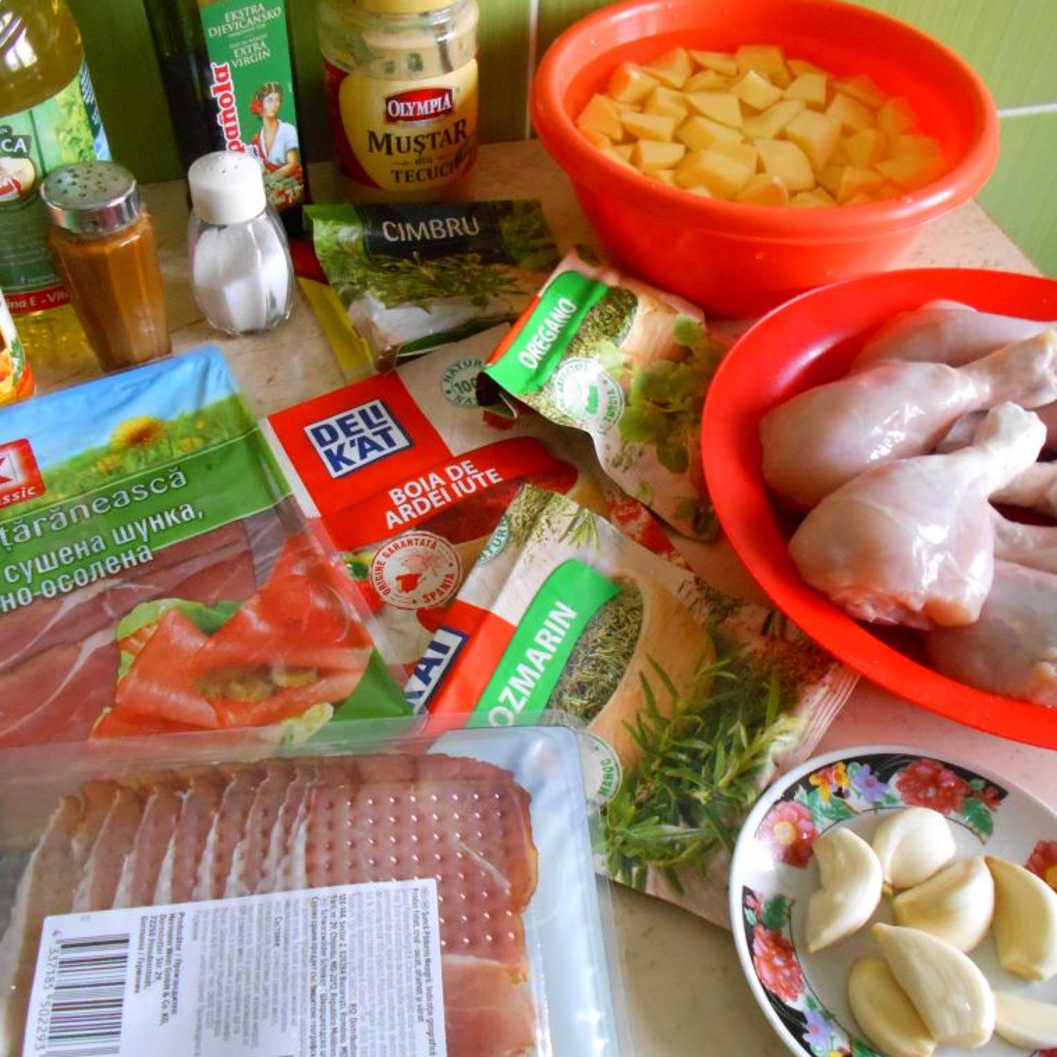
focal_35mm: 31
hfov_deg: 52.5
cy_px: 526
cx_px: 545
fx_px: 1071
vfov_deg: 52.5
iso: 800
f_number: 3.2
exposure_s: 1/100
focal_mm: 4.6
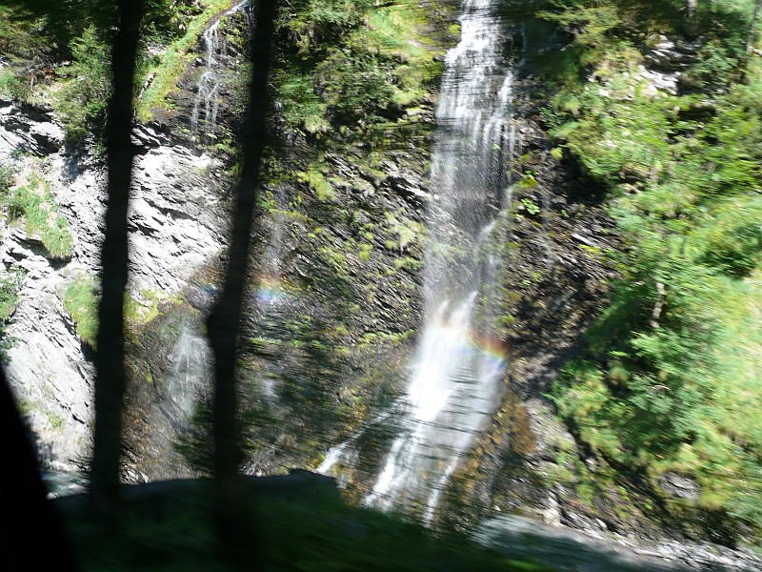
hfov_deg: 52.6
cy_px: 286
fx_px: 770
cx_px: 381
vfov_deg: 40.7
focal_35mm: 35
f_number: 2.8
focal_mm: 7.4
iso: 100
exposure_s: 1/50
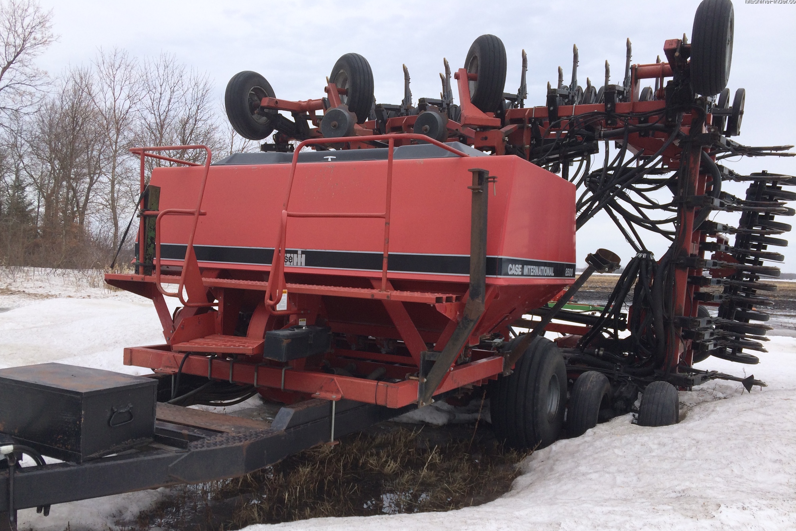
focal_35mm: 32
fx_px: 707
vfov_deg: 41.0
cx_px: 393
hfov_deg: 58.7
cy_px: 301
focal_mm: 4.12
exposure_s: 1/1140
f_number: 2.2
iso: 32
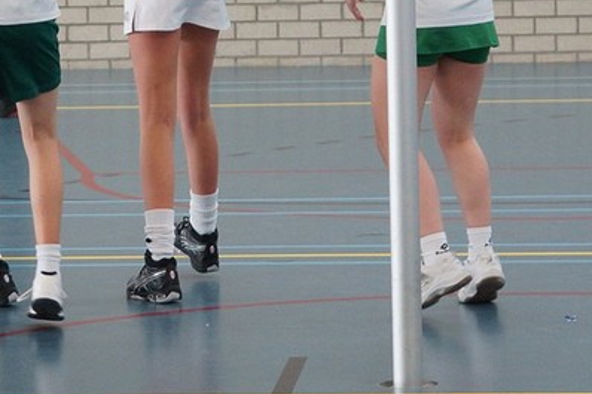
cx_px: -95
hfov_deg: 10.5
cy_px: -85
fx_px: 3172
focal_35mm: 193
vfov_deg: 7.1
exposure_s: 1/200
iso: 640
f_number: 2.8
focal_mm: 50
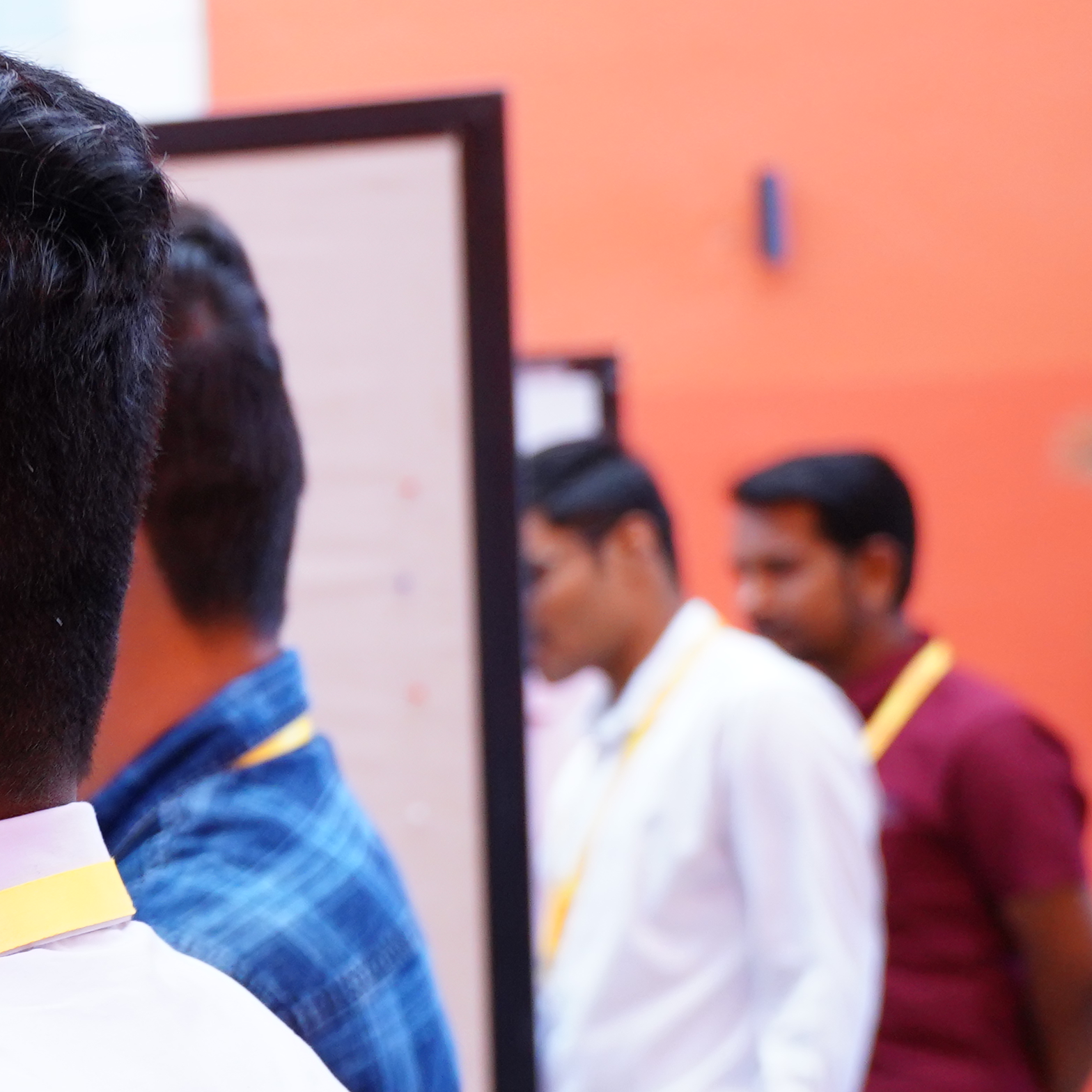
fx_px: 4477
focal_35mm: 125
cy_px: 820
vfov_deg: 13.9
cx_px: -1378
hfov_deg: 11.8
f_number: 3.2
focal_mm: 29.1
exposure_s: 1/100
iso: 800
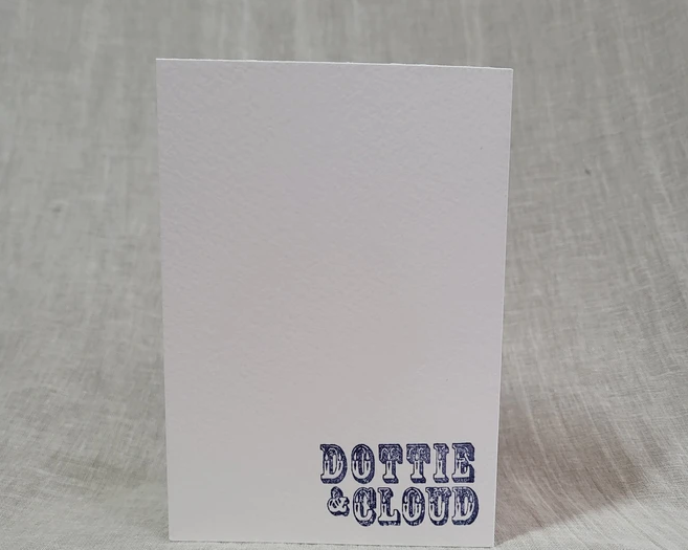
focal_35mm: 34
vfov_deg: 43.1
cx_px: 343
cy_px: 334
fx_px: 692
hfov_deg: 52.9
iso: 125
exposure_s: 1/100
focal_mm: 5.4
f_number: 1.8
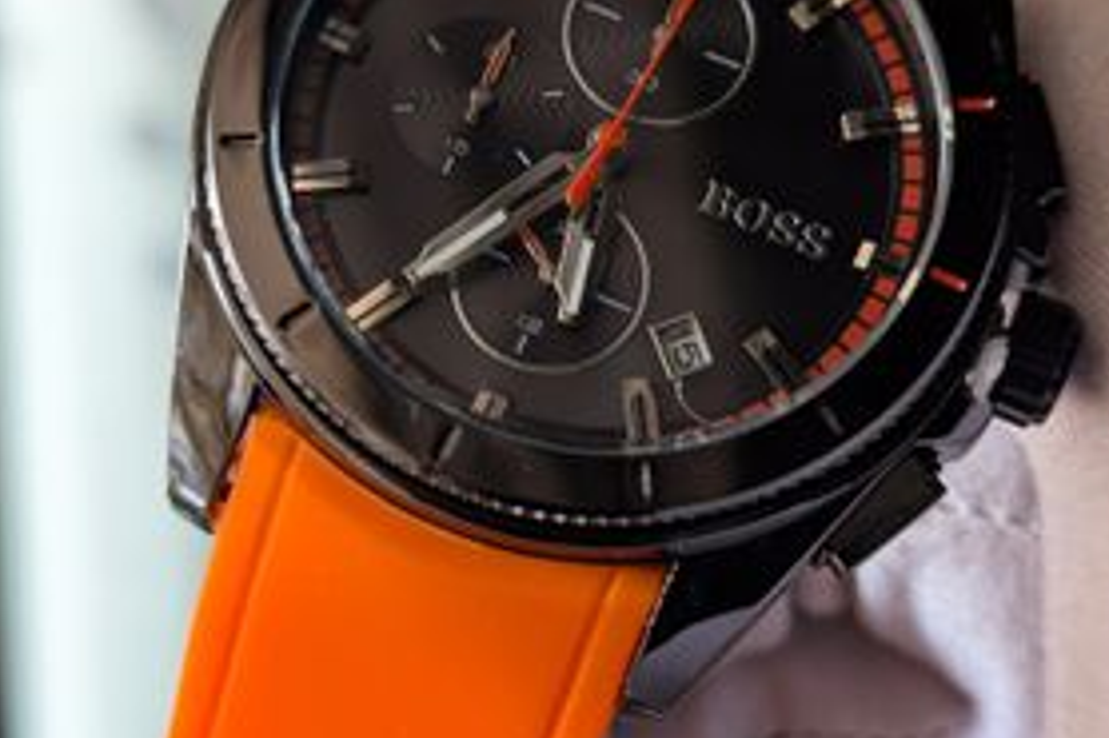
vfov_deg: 18.9
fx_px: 2217
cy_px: 279
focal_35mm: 72
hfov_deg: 28.1
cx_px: 562
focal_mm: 6.81
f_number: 1.9
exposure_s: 1/111
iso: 121
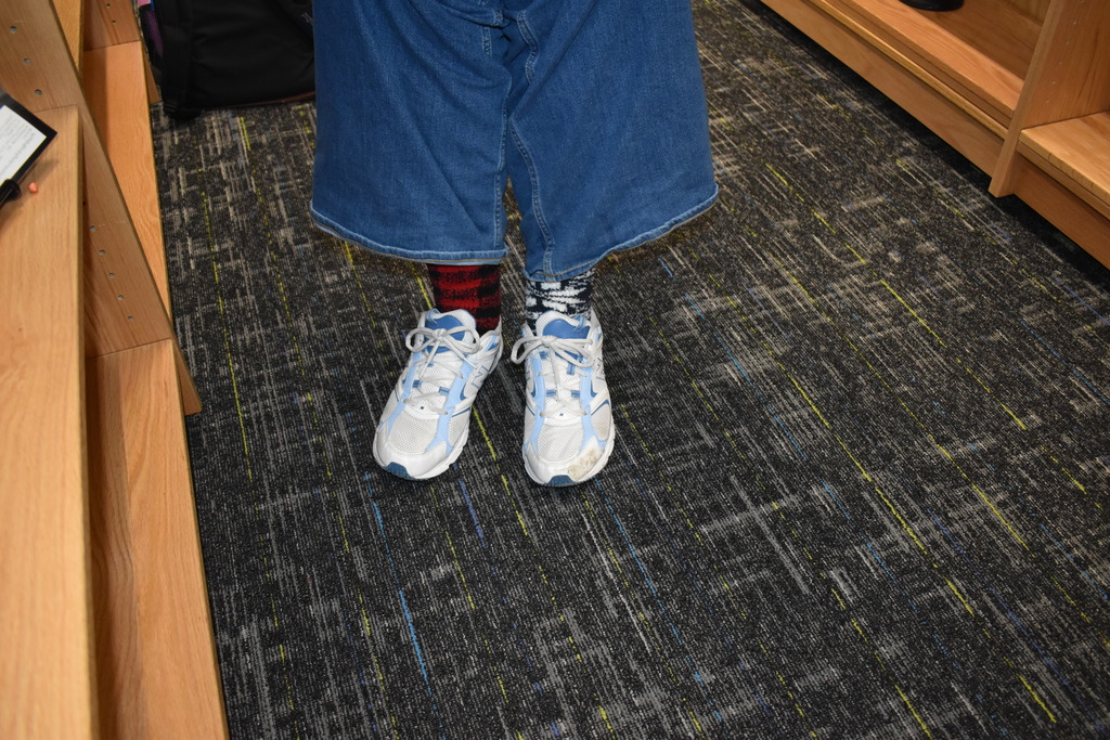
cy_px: 370
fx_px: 925
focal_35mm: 30
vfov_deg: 43.6
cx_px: 555
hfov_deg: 61.9
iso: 1600
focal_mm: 20
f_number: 3.8
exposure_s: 1/80
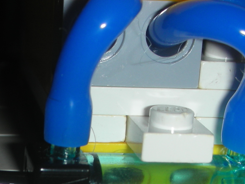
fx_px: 976
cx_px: 45
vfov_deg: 10.5
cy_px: 238
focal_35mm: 138
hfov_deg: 14.2
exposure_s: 1/60.1
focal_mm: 8.8
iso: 50
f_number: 10.5
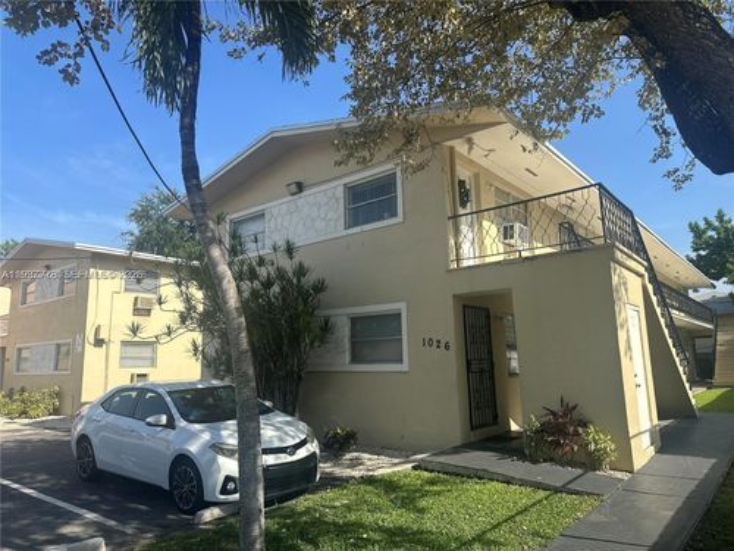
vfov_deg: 56.8
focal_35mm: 24
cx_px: 367
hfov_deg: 71.6
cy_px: 276
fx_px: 509
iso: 80
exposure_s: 1/3472
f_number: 1.78
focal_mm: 6.86
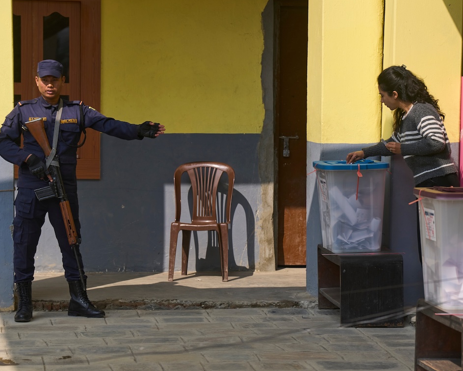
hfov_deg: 14.2
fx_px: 1863
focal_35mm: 136
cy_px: 192
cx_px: 256
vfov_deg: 11.3
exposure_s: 1/4000
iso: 400
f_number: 4
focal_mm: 114
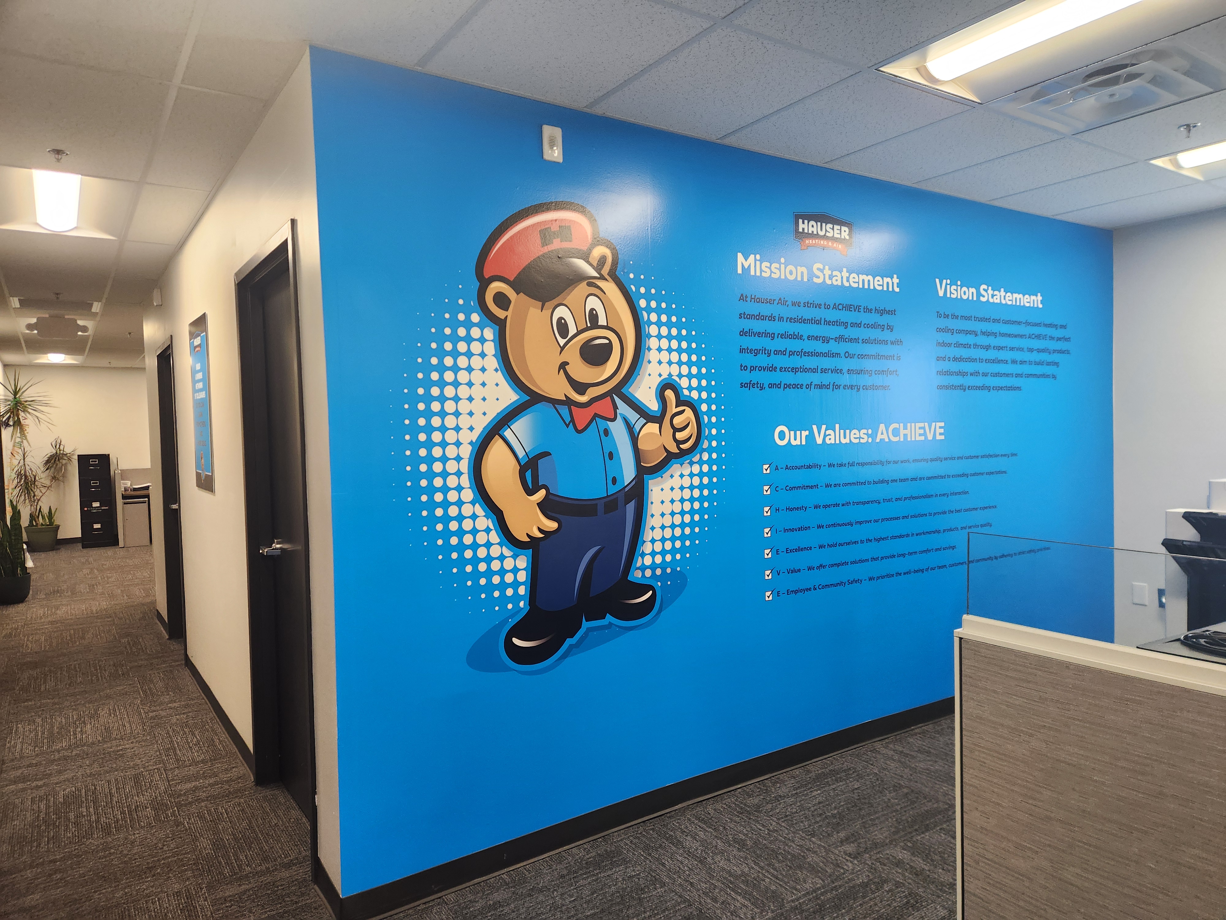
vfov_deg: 58.9
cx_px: 613
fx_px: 815
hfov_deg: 73.9
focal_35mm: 23
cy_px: 460
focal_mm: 5.4
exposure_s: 1/120
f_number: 1.8
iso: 200
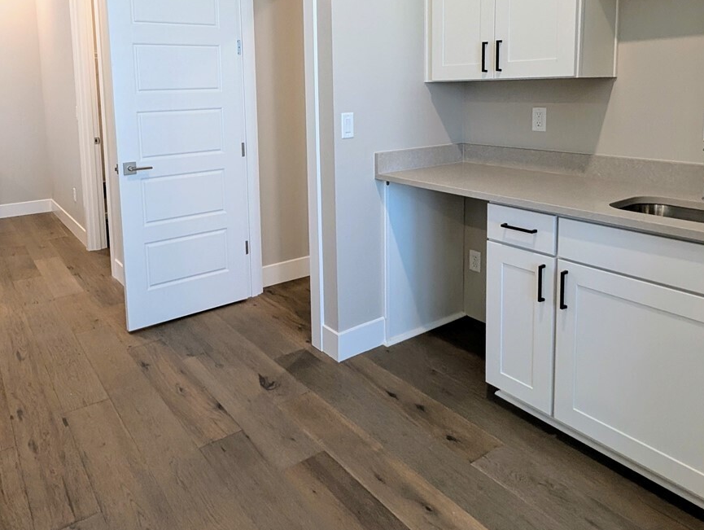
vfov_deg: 54.8
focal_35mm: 24
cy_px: 145
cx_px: 297
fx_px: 489
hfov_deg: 71.1
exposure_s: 1/24
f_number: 2.2
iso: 107
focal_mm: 1.95
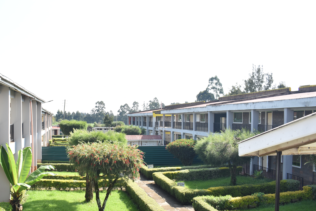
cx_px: 119
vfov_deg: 38.7
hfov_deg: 55.2
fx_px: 298
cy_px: 128
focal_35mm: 34
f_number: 5.6
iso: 100
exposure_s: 1/125
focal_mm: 18
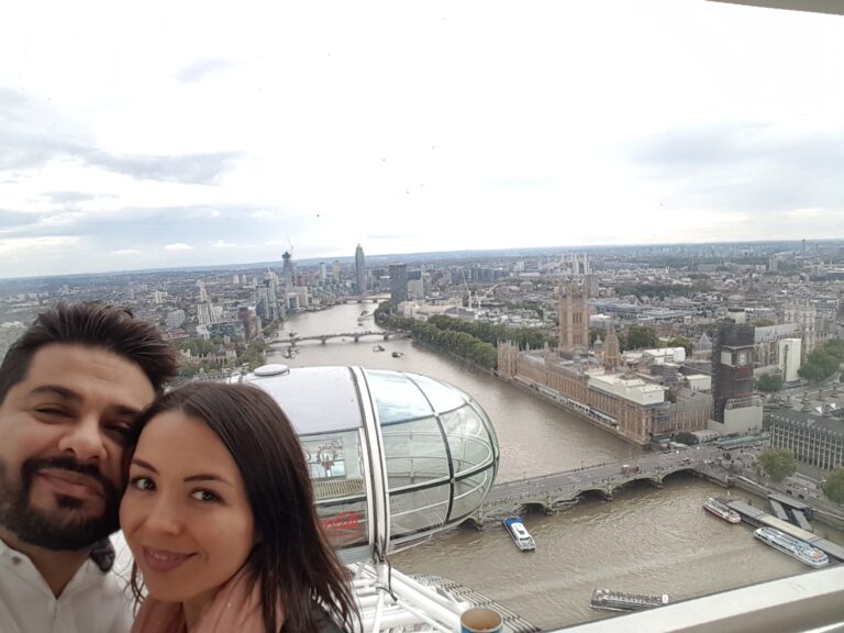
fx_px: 512
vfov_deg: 63.4
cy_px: 316
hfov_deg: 79.0
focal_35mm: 21
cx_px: 422
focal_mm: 2.1
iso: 50
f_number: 1.7
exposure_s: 1/546
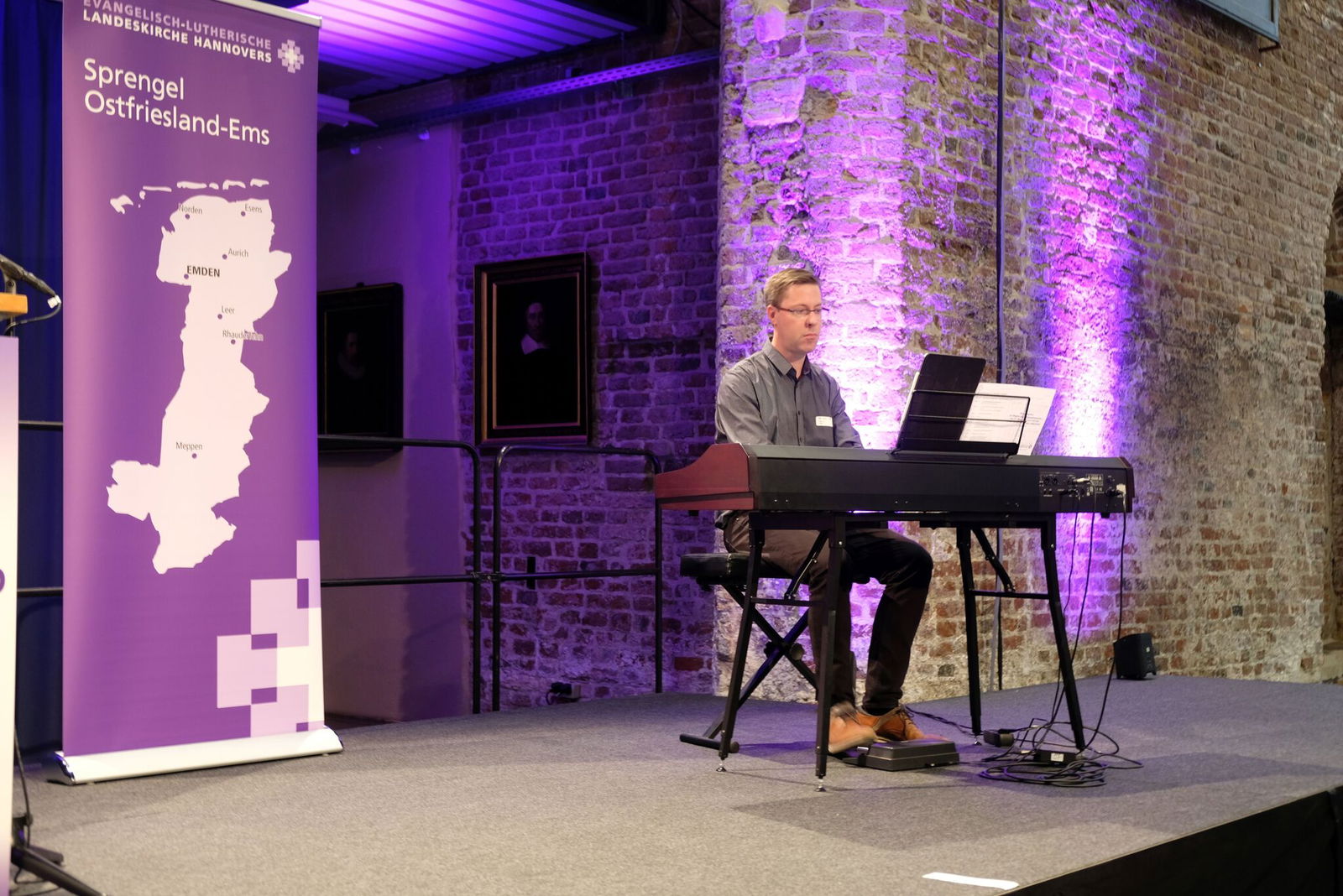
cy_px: 448
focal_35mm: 45
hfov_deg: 43.6
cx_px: 672
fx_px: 1679
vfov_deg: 29.9
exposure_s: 1/12
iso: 500
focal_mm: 30.2
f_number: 3.6
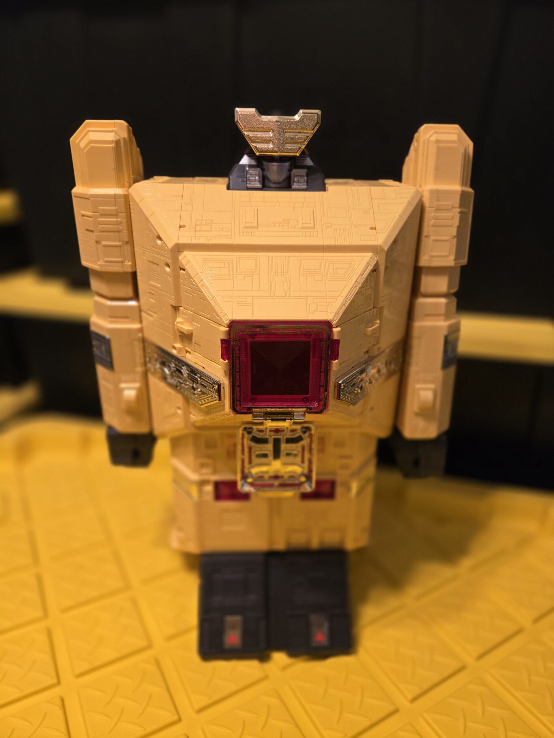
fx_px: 491
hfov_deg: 58.9
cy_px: 369
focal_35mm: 23
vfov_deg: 73.9
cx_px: 277
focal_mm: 5.4
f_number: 1.8
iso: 320
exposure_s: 1/120
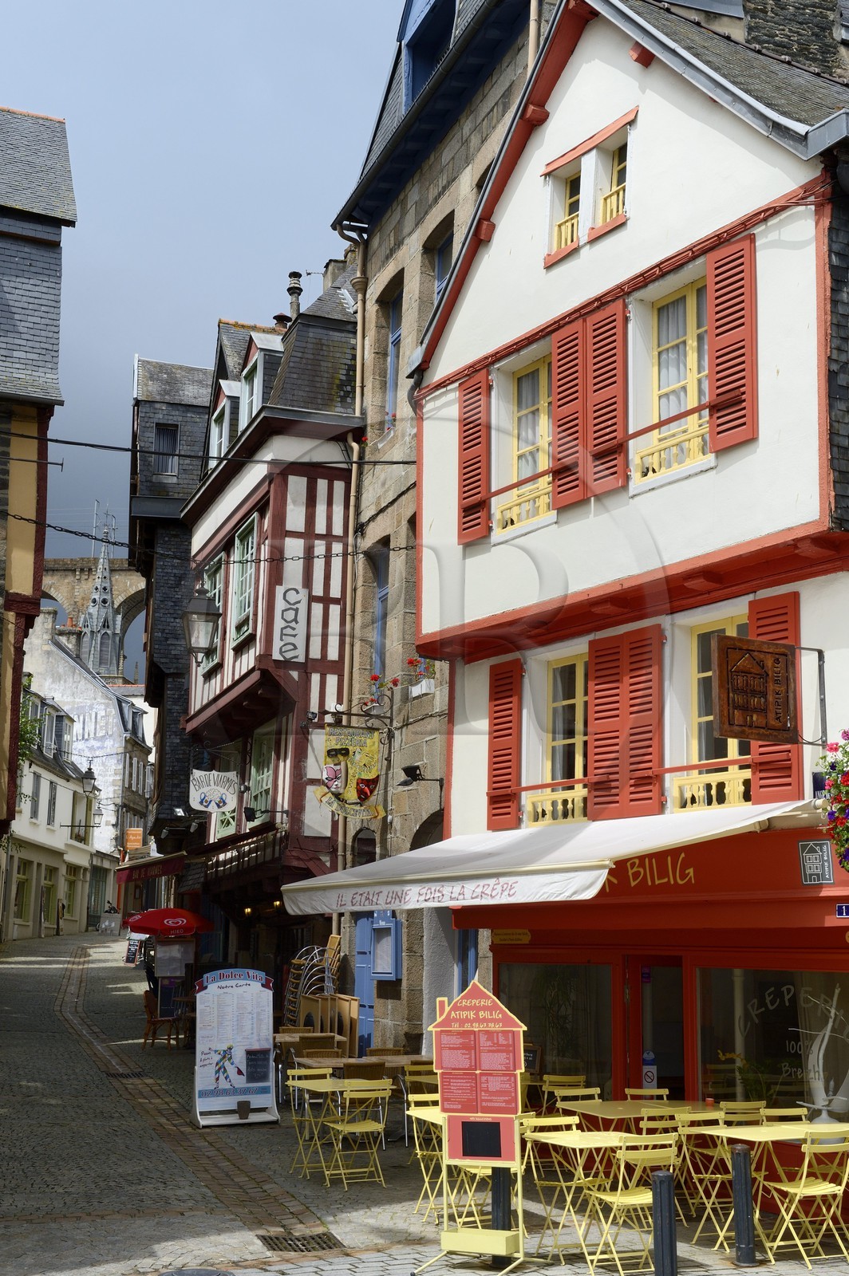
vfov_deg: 43.6
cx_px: 424
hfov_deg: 29.8
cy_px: 638
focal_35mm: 45
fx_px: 1595
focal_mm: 45
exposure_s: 1/250
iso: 400
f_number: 16
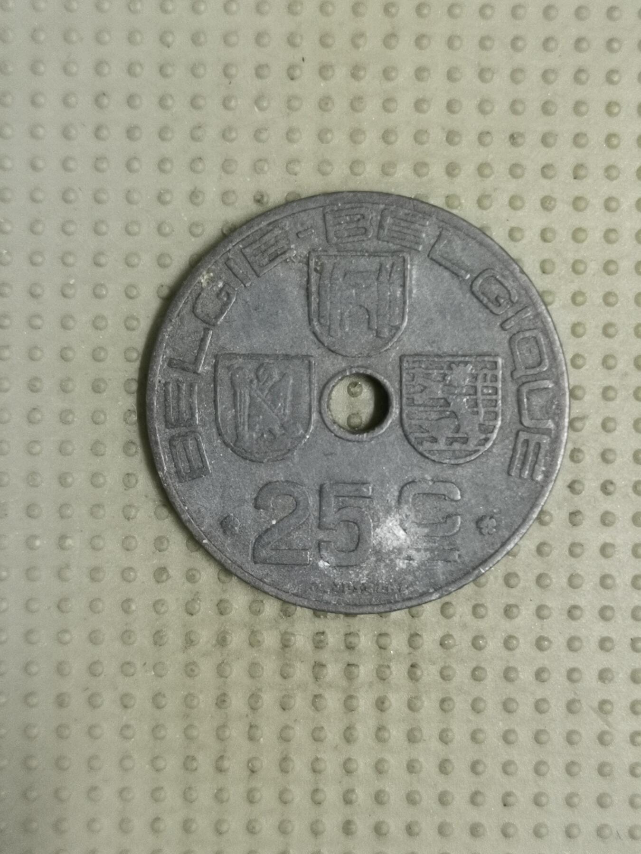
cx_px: 320
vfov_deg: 36.8
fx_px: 1284
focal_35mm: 52
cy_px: 427
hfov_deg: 28.0
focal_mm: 4.75
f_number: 1.8
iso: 500
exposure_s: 1/20
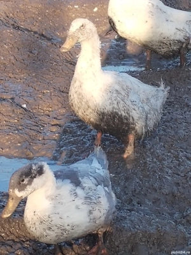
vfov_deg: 9.7
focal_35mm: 205
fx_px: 1508
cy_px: 128
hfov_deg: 7.2
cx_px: 96
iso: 100
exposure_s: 1/185
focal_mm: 4.75
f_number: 1.8
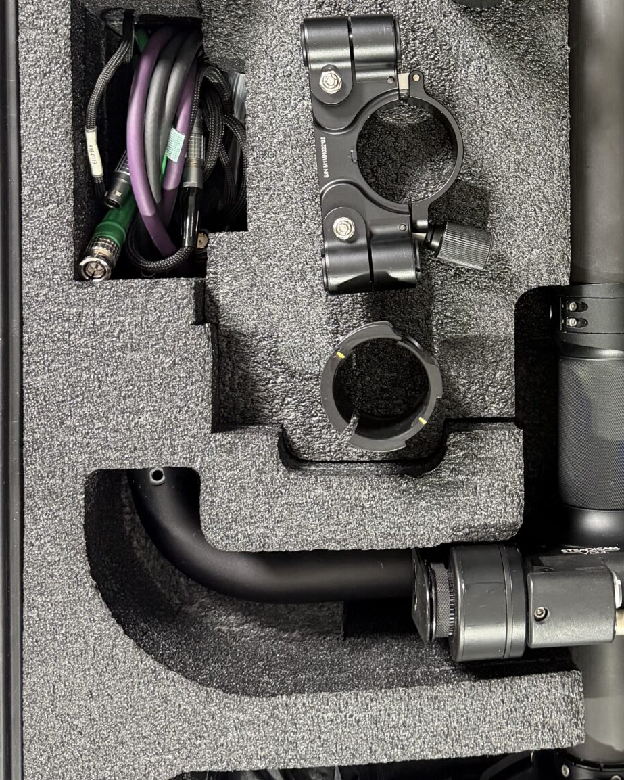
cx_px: 523
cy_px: 236
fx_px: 1200
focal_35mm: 52
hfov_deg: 28.4
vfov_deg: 35.5
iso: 500
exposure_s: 1/60
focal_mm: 6.76
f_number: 1.78
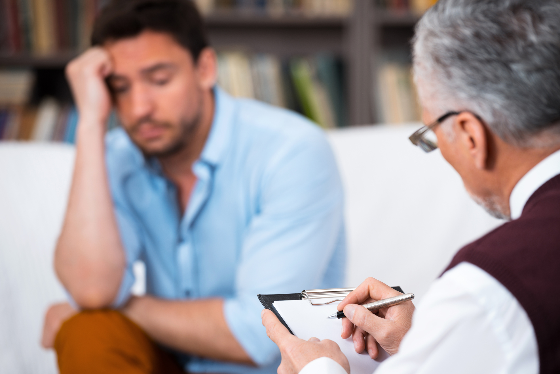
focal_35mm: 204
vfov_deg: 6.7
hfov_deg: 10.1
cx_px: 280
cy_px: 197
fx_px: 3173
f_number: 4
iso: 100
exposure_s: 1/125
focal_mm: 190
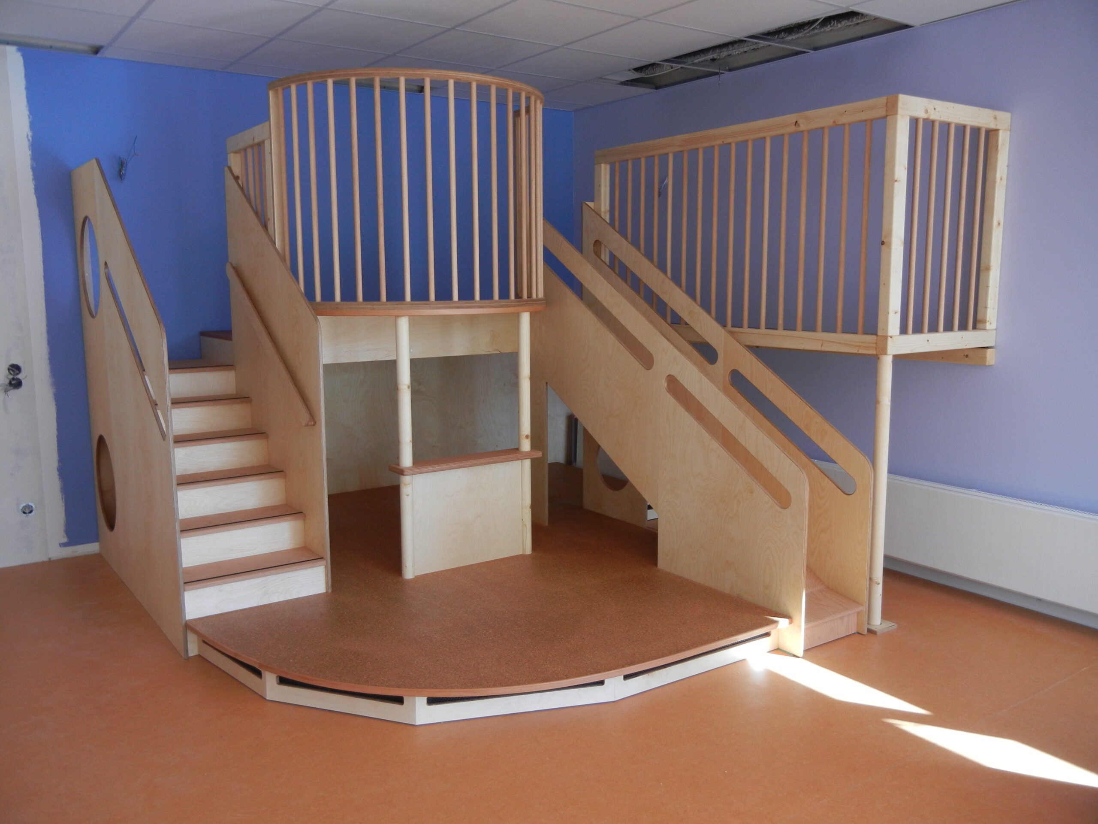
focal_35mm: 30
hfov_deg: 60.0
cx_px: 549
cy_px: 412
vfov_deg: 46.8
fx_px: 952
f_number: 3.5
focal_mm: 5.4
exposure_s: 1/52.1
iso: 160
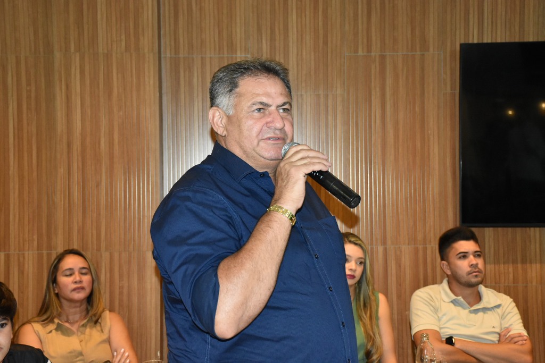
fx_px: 908
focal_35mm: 60
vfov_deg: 22.6
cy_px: 182
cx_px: 272
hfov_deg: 33.4
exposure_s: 1/100
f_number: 5.6
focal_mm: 40
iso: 2500
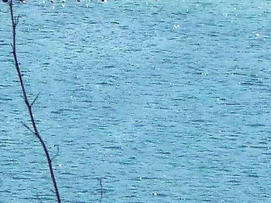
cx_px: -234
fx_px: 4673
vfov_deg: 2.5
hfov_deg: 3.3
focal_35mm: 597
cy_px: -239
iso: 100
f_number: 4.7
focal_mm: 15.2
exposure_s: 1/500
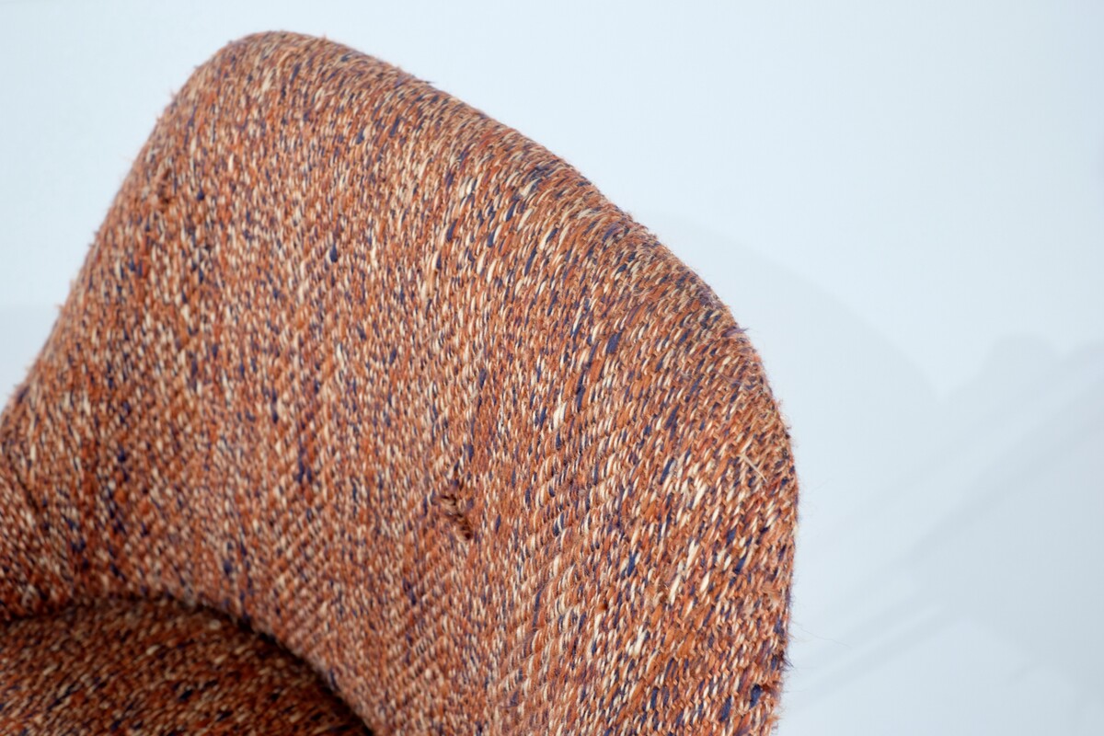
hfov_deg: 37.5
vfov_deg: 25.5
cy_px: 368
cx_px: 552
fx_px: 1625
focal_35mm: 53
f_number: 5.6
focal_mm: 35
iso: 800
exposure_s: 1/20
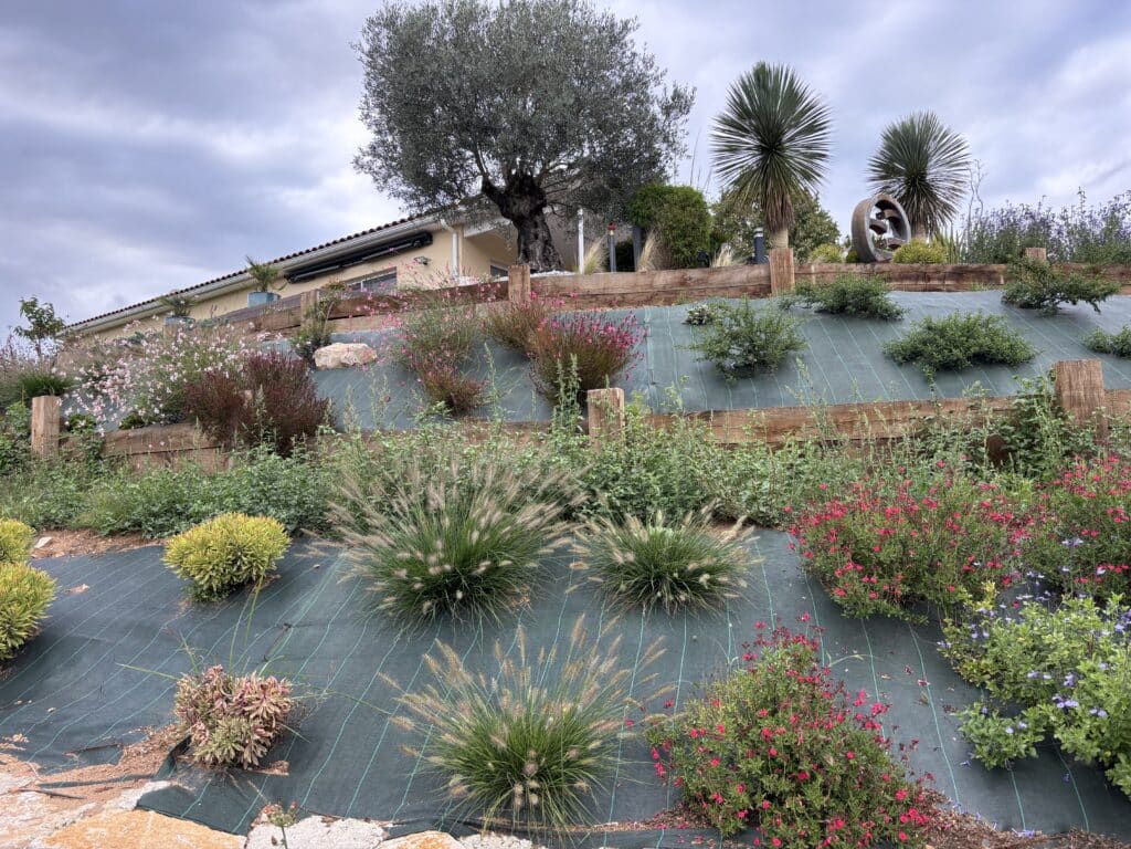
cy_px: 424
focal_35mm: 26
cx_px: 566
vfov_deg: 53.1
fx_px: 849
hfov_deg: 67.3
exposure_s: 1/341
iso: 50
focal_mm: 5.96
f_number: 1.6
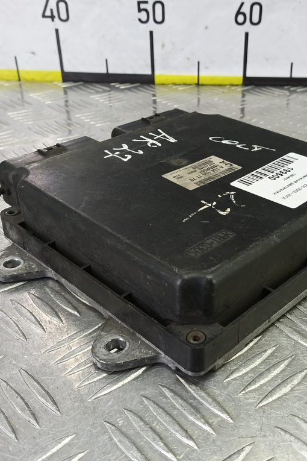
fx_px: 409
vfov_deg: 58.7
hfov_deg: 40.7
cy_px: 230
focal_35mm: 32
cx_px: 199
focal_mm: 4.11
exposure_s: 1/50
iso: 157
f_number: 1.6
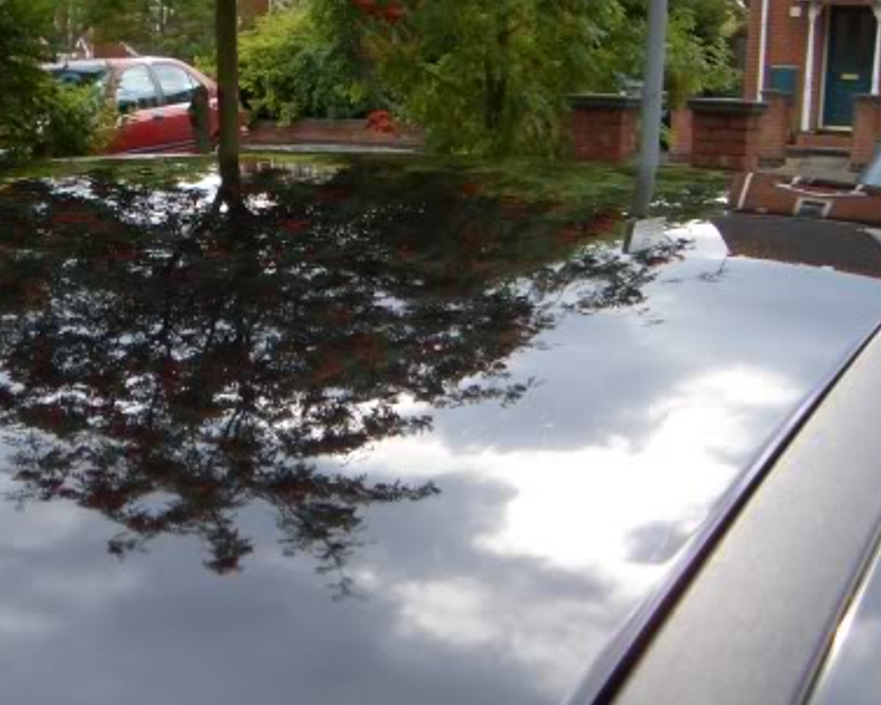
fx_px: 1513
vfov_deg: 26.2
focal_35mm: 58
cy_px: 409
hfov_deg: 31.8
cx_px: 201
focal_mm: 5.8
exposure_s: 1/320
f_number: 2.6
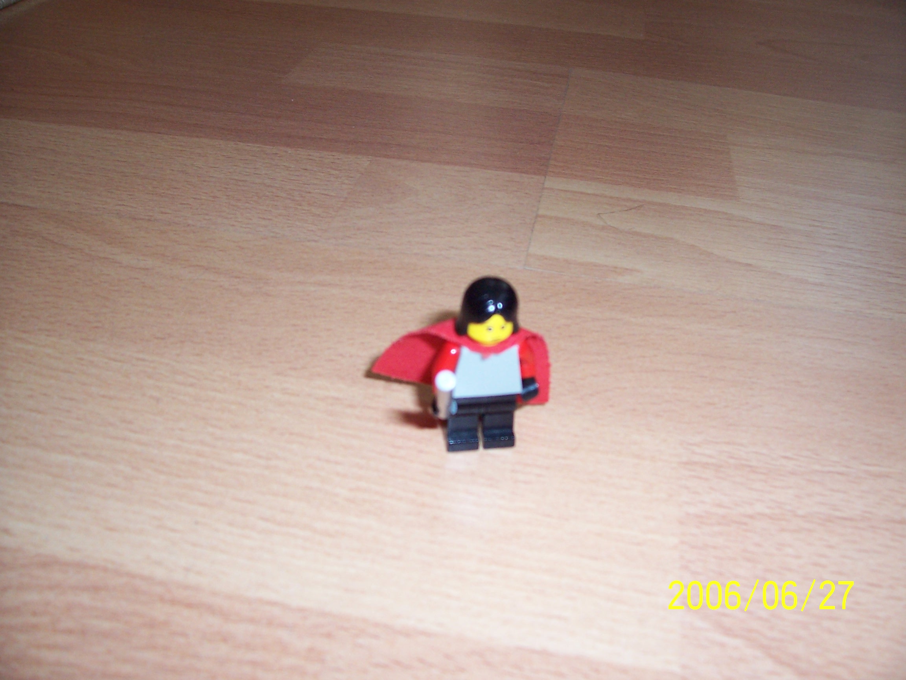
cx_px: 453
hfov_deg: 54.0
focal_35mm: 34
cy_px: 340
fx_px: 890
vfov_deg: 41.8
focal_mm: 5.6
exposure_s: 1/60
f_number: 2.7
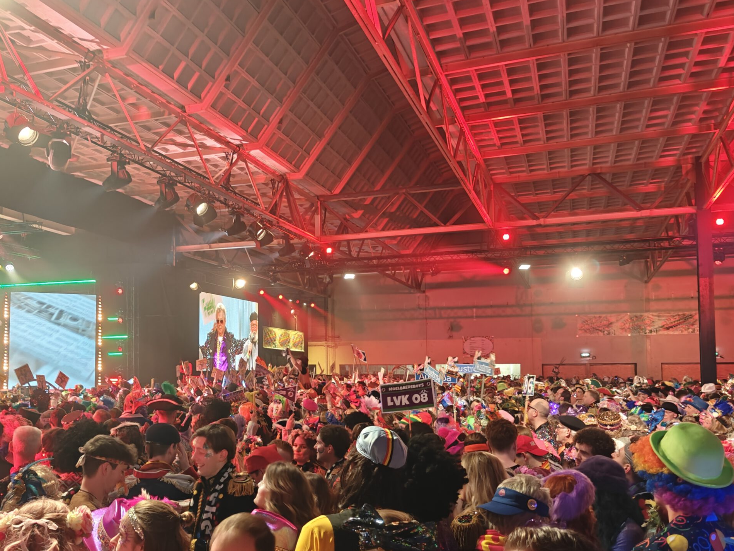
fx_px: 657
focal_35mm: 31
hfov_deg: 58.0
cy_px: 323
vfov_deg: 45.3
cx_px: 302
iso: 400
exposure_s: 1/35
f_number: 1.6
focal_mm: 6.06
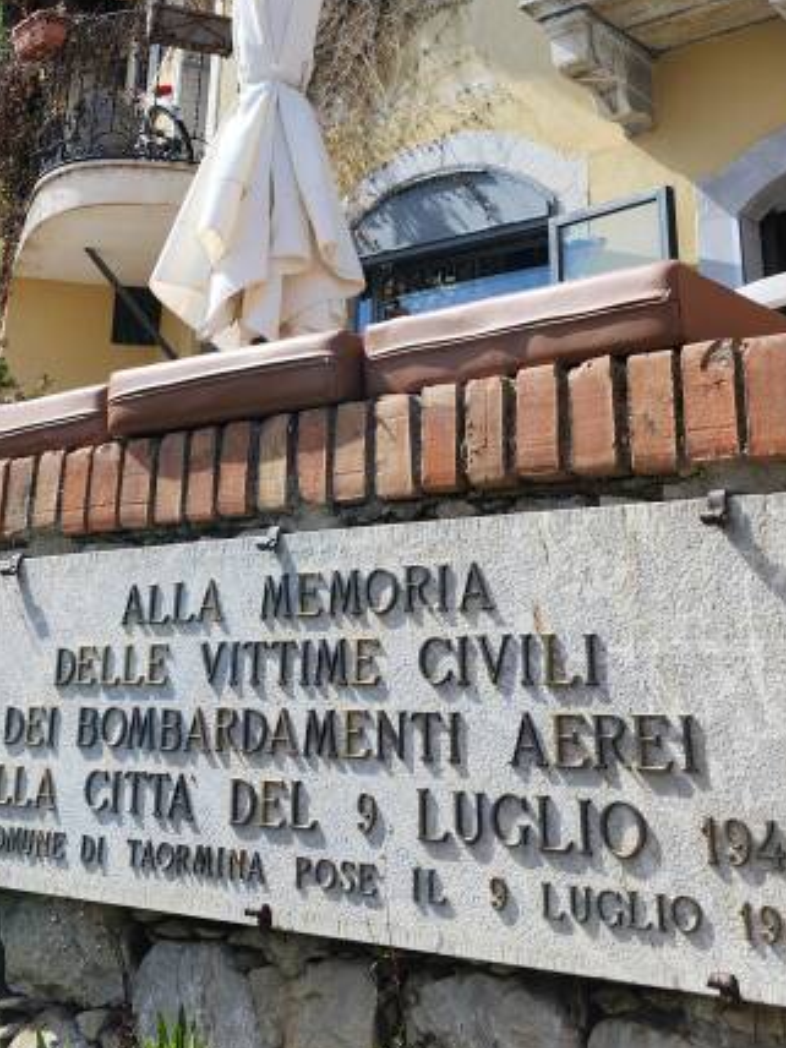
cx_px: 367
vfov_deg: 41.8
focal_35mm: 43
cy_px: 201
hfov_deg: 33.6
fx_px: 1302
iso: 25
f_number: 1.8
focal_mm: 5.54
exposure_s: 1/1163
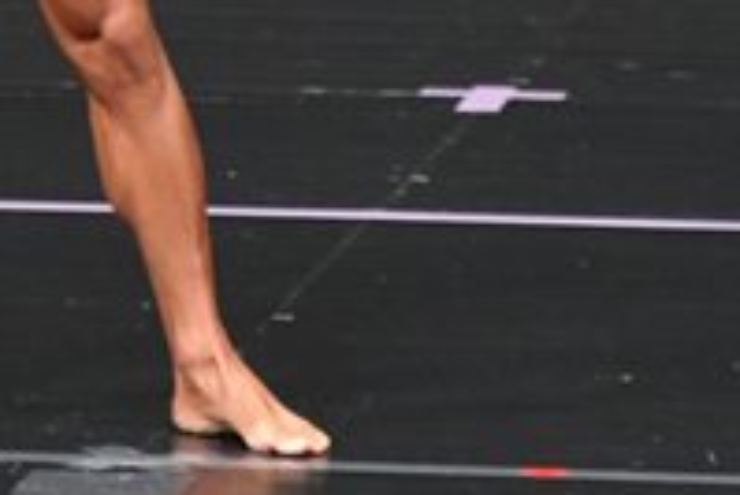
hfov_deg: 1.5
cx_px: 251
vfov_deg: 1.0
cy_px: -350
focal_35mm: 1342
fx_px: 27605
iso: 4000
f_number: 5.6
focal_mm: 230
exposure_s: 1/400
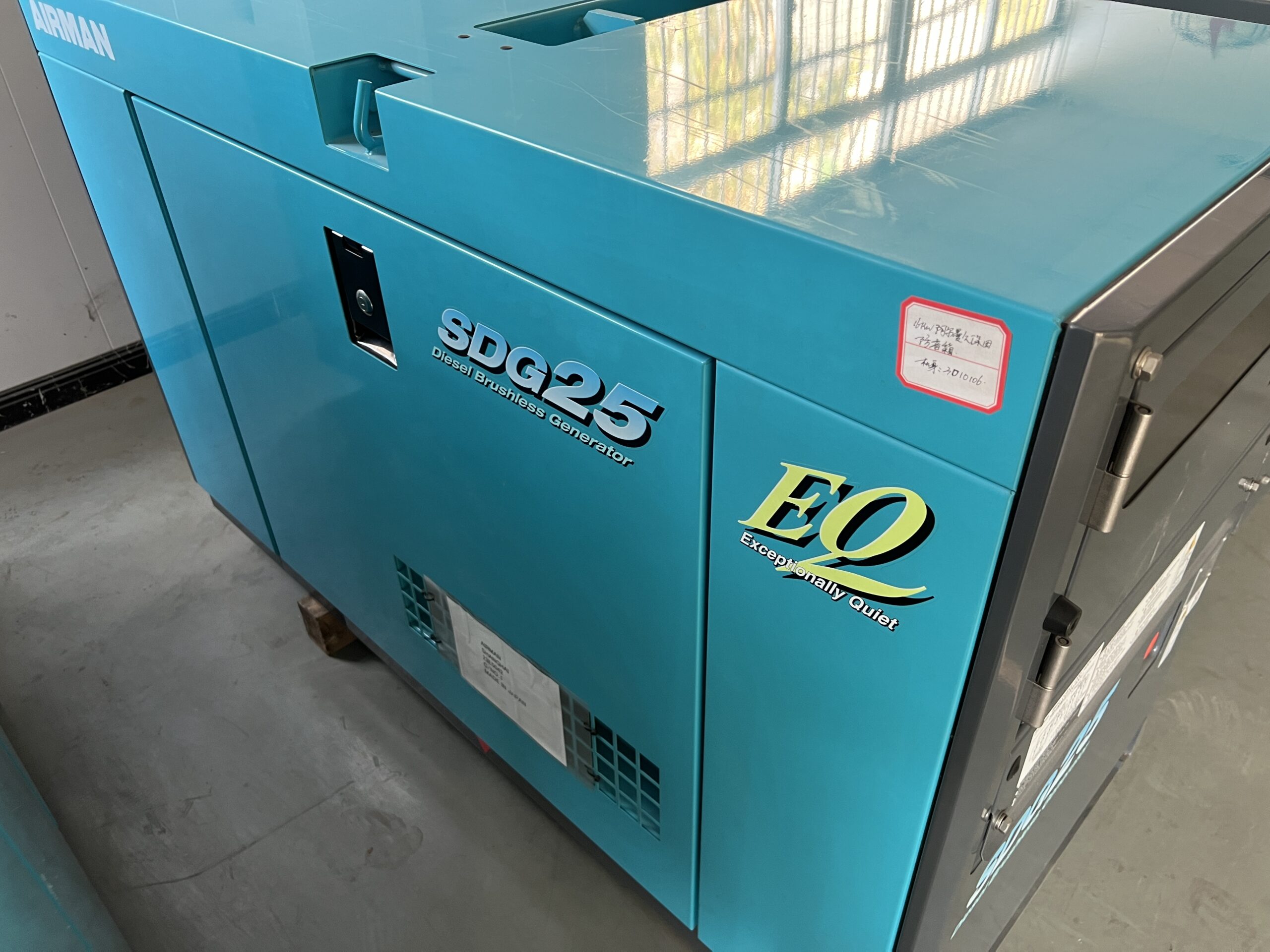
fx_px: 954
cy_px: 476
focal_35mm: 26
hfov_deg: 67.3
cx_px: 635
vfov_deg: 53.1
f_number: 1.5
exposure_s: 1/60
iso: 160
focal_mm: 5.7
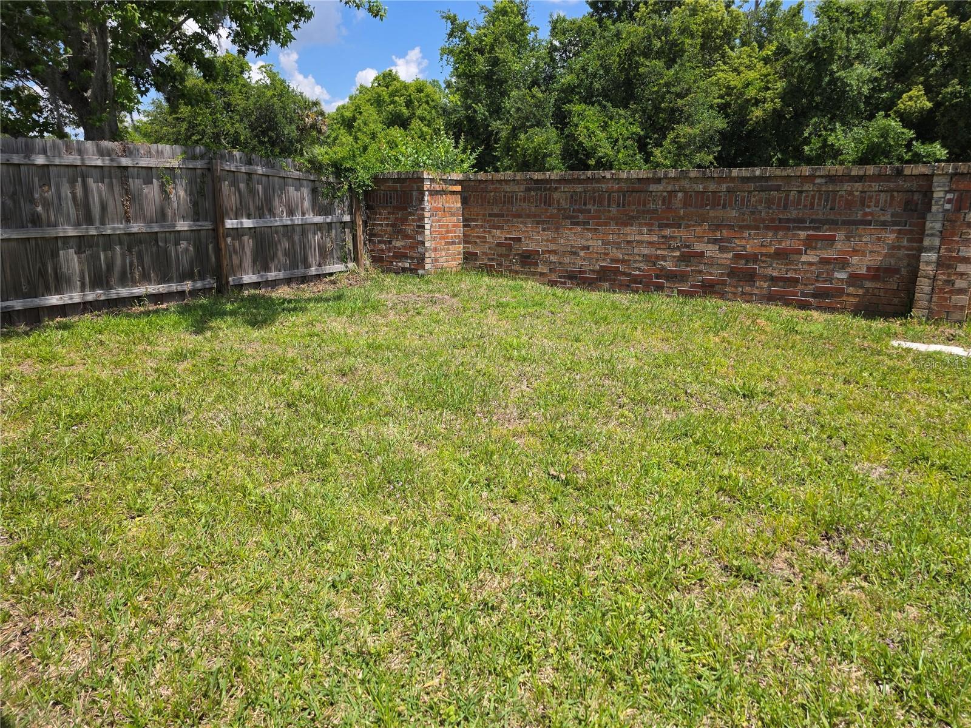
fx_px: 645
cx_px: 486
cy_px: 364
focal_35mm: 23
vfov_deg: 58.9
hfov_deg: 73.9
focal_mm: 6.3
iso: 80
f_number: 1.7
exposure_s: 1/5608
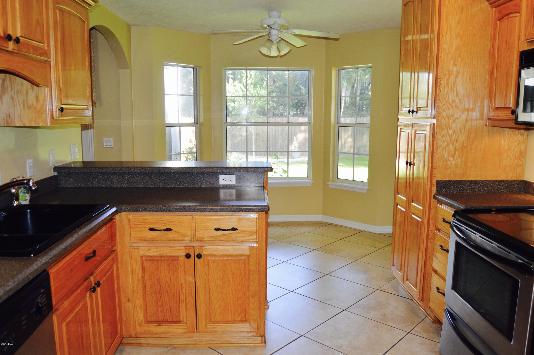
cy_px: 178
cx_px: 267
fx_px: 400
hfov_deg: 67.4
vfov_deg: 47.8
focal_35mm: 27
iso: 400
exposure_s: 1/125
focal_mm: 18
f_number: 4
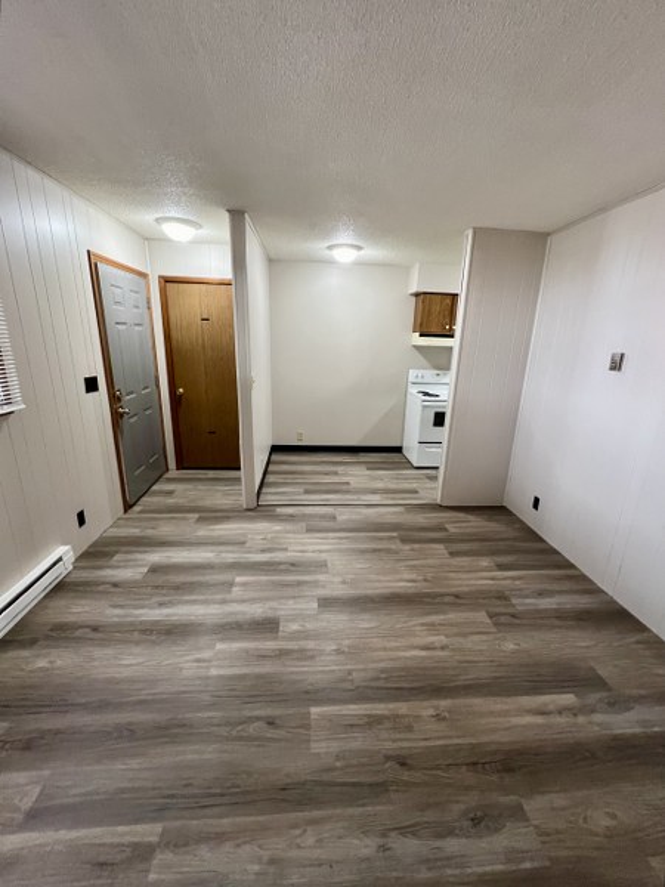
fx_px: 333
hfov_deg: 89.9
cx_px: 332
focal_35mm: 13
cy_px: 444
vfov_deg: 106.2
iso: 320
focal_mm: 1.57
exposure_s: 1/60
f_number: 1.8
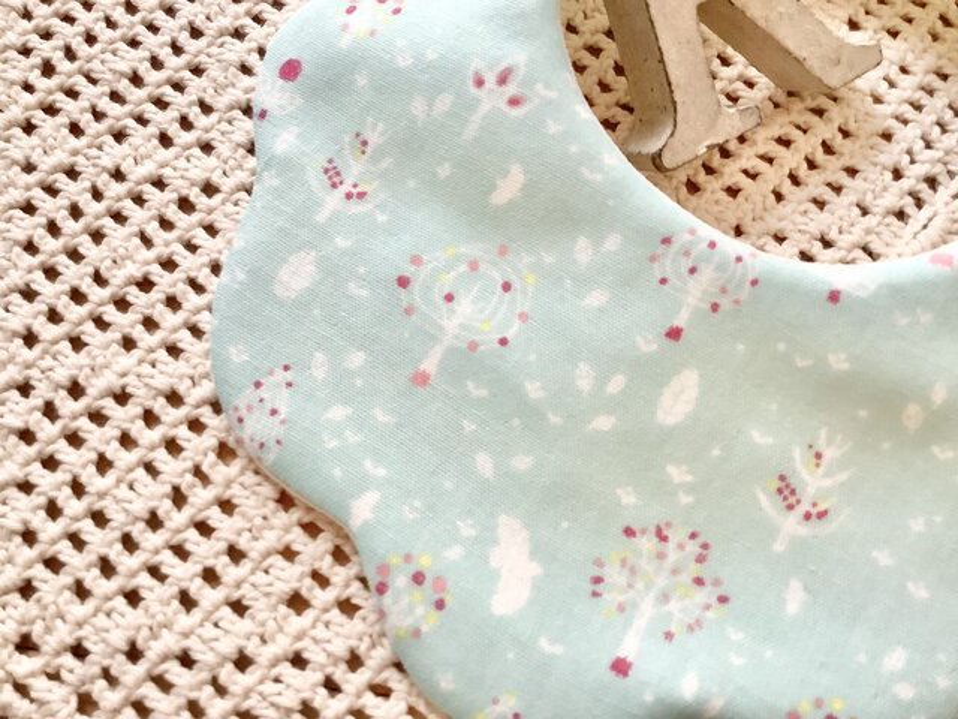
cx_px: 479
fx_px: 858
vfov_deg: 45.4
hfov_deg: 58.4
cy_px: 360
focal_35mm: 31
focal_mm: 3.3
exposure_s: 1/50
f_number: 2.4
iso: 200
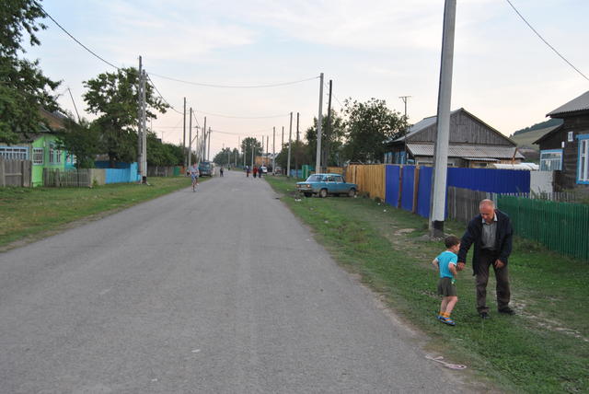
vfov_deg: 34.3
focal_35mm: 39
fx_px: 639
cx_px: 294
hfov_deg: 49.5
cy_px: 197
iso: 200
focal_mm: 26
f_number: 5.6
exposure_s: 1/125
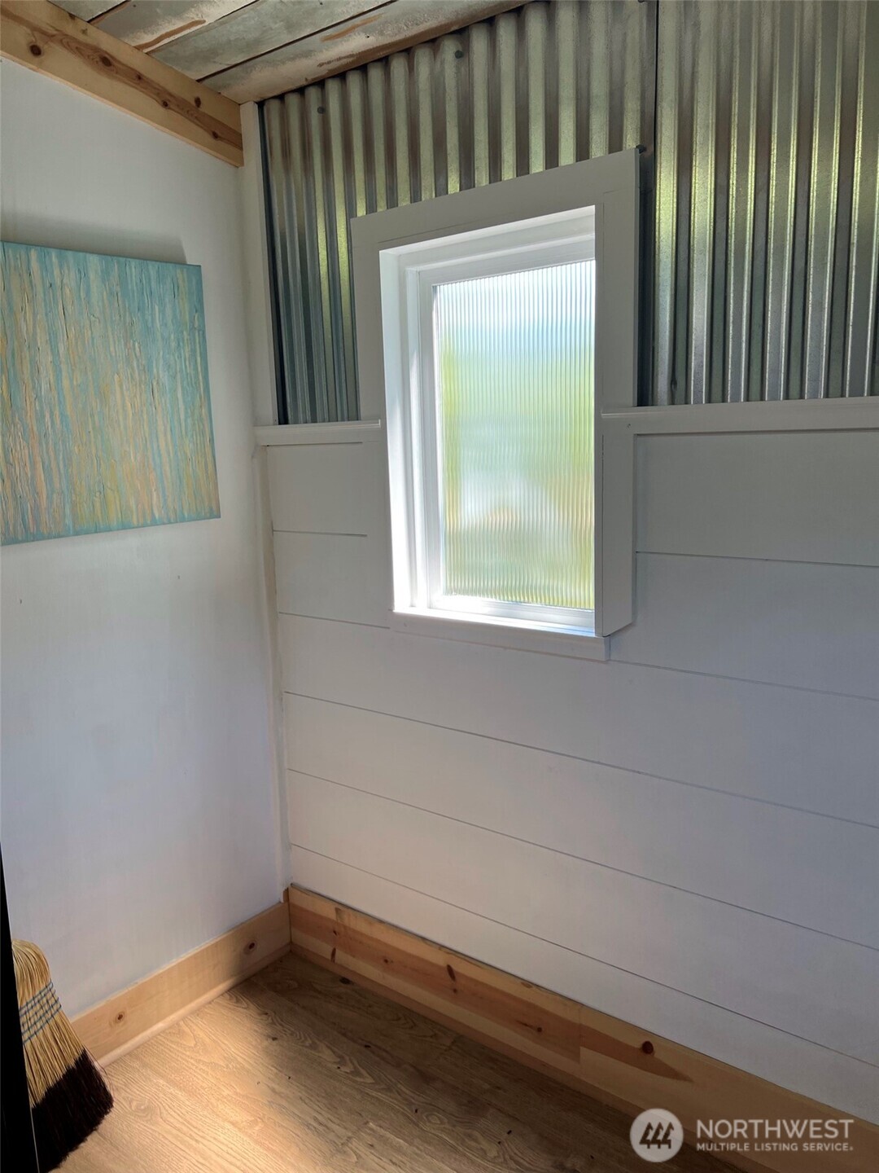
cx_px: 440
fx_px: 880
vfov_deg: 67.3
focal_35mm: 26
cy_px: 586
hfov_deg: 53.1
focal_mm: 5.7
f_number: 1.5
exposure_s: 1/171
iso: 40
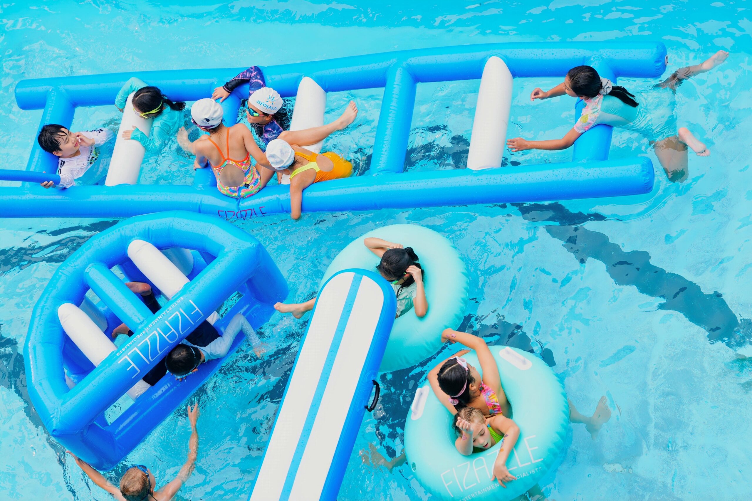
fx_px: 1378
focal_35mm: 66
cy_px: 250
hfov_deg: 30.5
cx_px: 376
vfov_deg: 20.6
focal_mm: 44
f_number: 2.8
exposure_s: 1/320
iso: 100
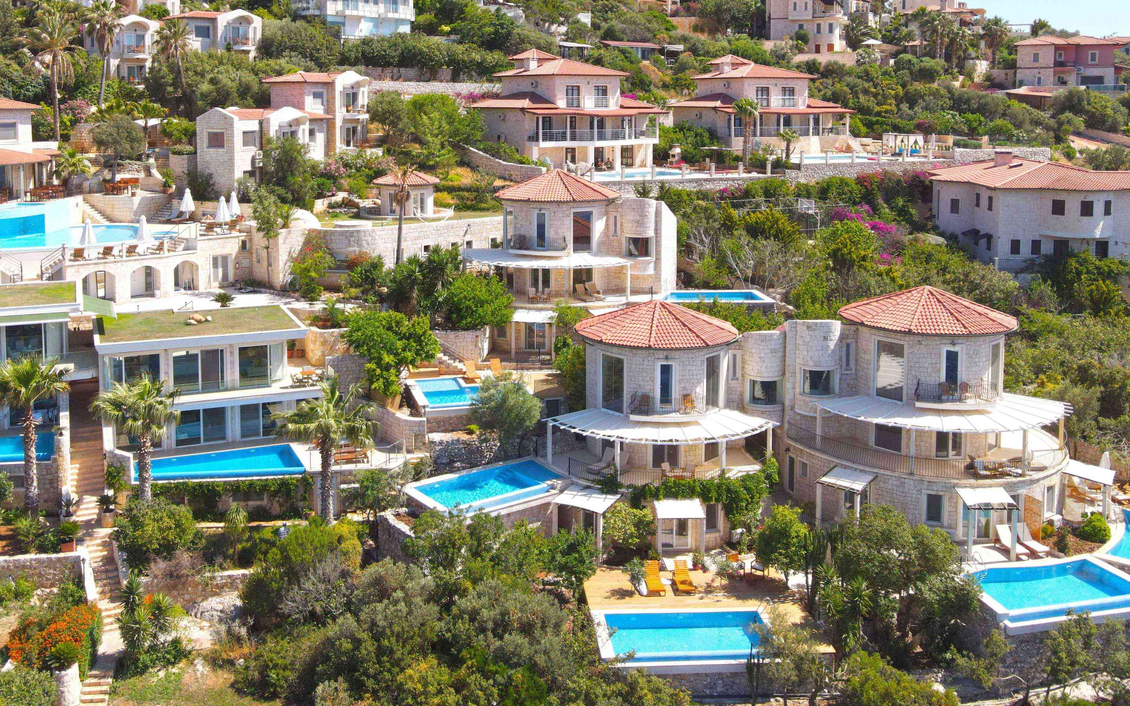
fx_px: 1016
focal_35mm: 33
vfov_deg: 37.6
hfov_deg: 58.1
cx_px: 513
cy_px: 204
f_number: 2.8
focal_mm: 4.5
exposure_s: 1/640
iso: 100
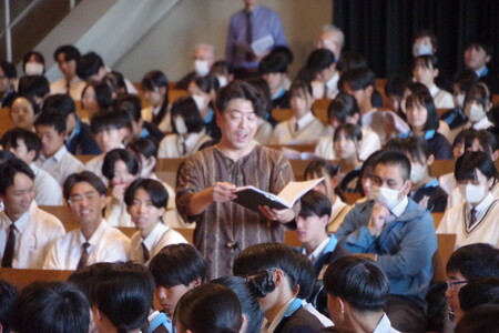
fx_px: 3326
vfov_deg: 5.7
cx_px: 250
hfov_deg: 8.6
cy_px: 166
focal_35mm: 240
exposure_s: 1/160
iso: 25600
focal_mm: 160
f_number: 6.3
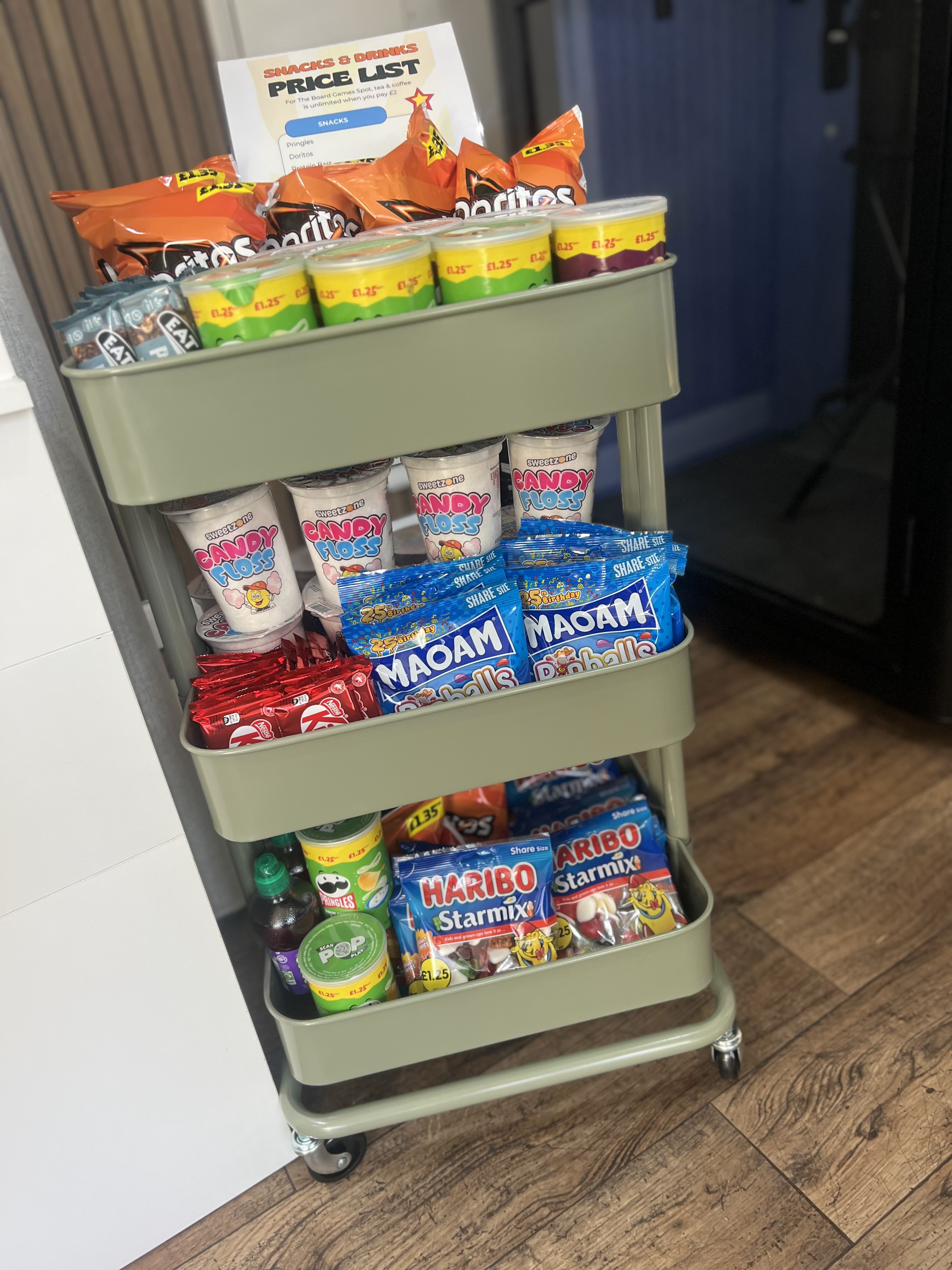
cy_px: 635
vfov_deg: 67.3
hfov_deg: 53.1
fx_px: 953
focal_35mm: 26
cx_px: 476
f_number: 1.5
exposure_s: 1/121
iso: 100
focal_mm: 5.7
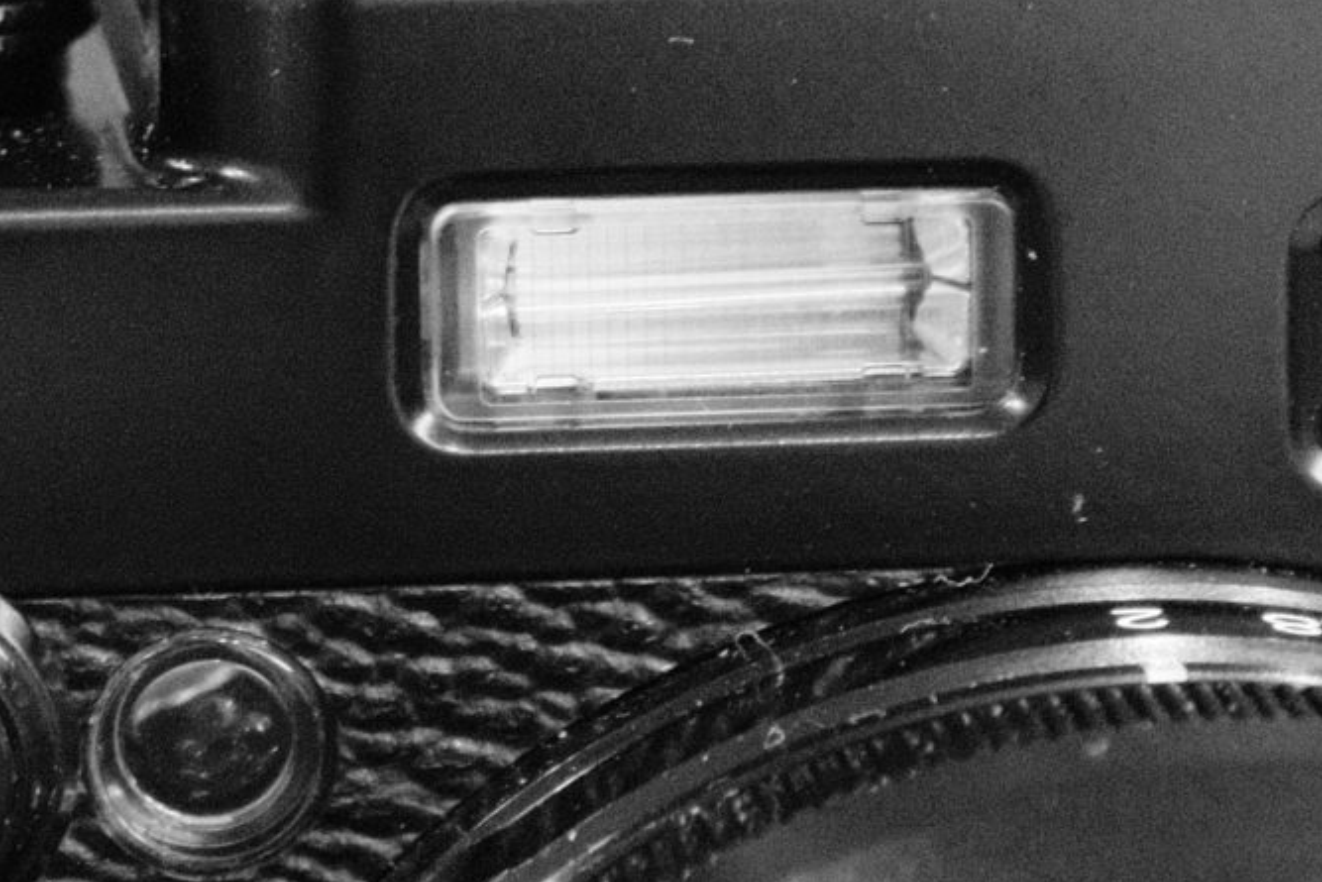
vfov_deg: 5.2
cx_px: 585
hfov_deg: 7.9
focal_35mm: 261
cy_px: 1315
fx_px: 9586
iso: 12800
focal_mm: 45
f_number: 5.6
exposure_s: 1/60
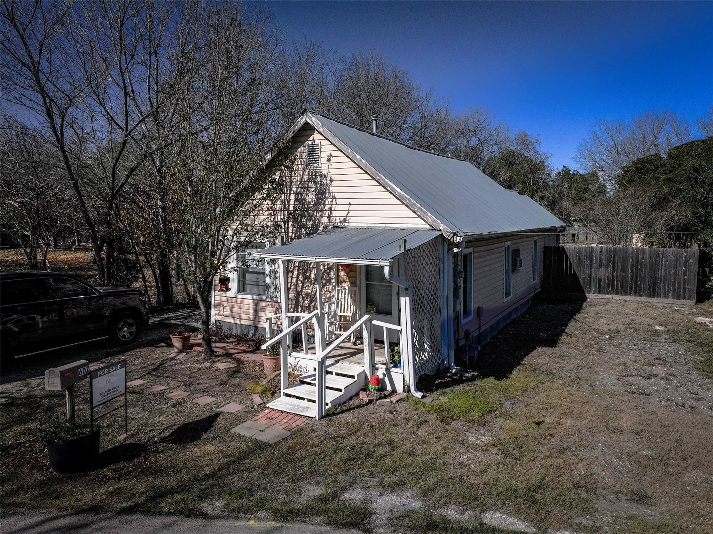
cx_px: 356
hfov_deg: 71.6
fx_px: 494
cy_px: 267
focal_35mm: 24
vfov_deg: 56.8
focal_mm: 12.29
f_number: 4.5
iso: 100
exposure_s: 1/320
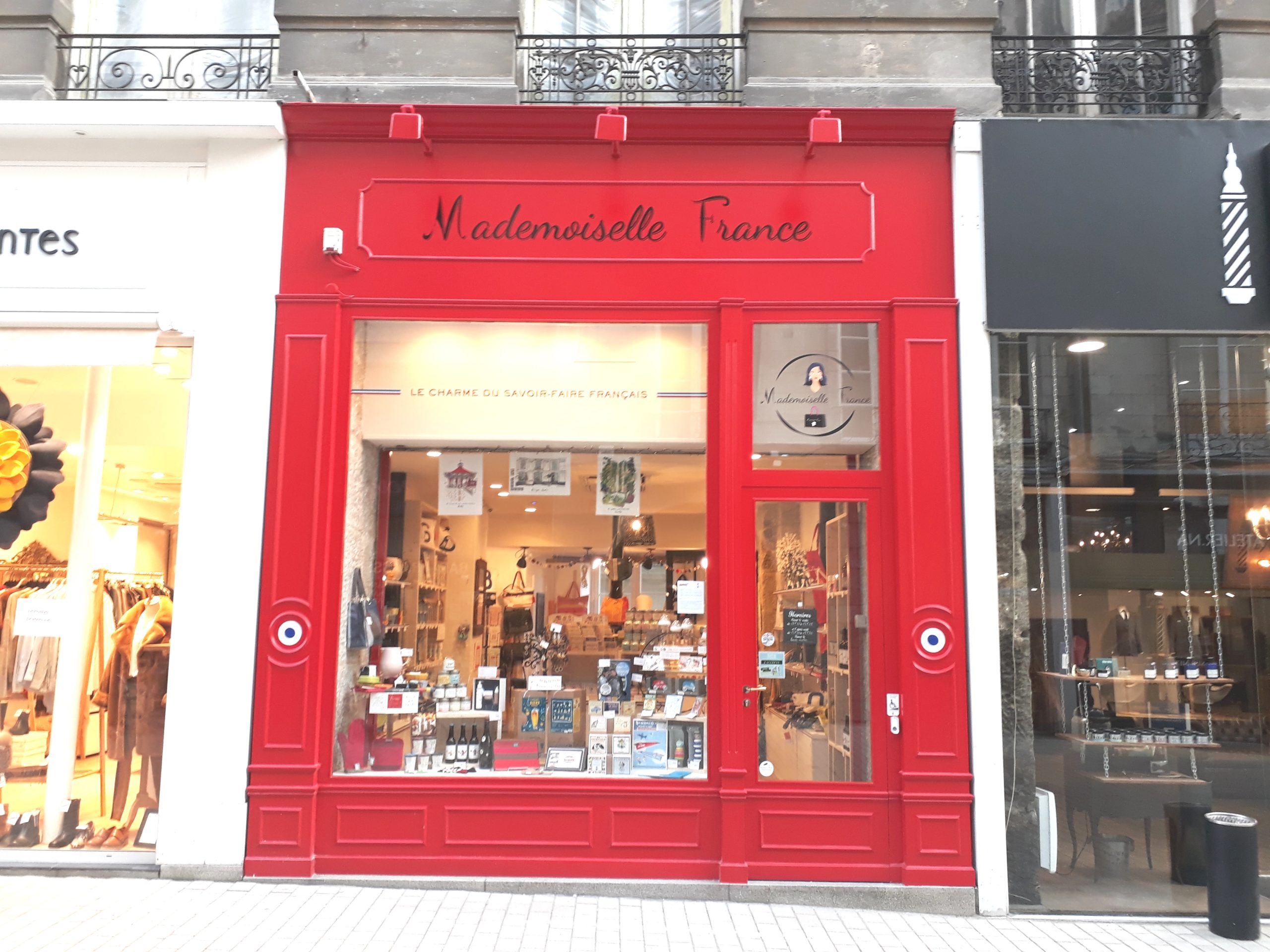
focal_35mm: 27
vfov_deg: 51.4
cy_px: 476
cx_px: 635
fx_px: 991
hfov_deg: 65.3
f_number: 1.9
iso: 64
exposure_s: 1/33
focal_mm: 3.6
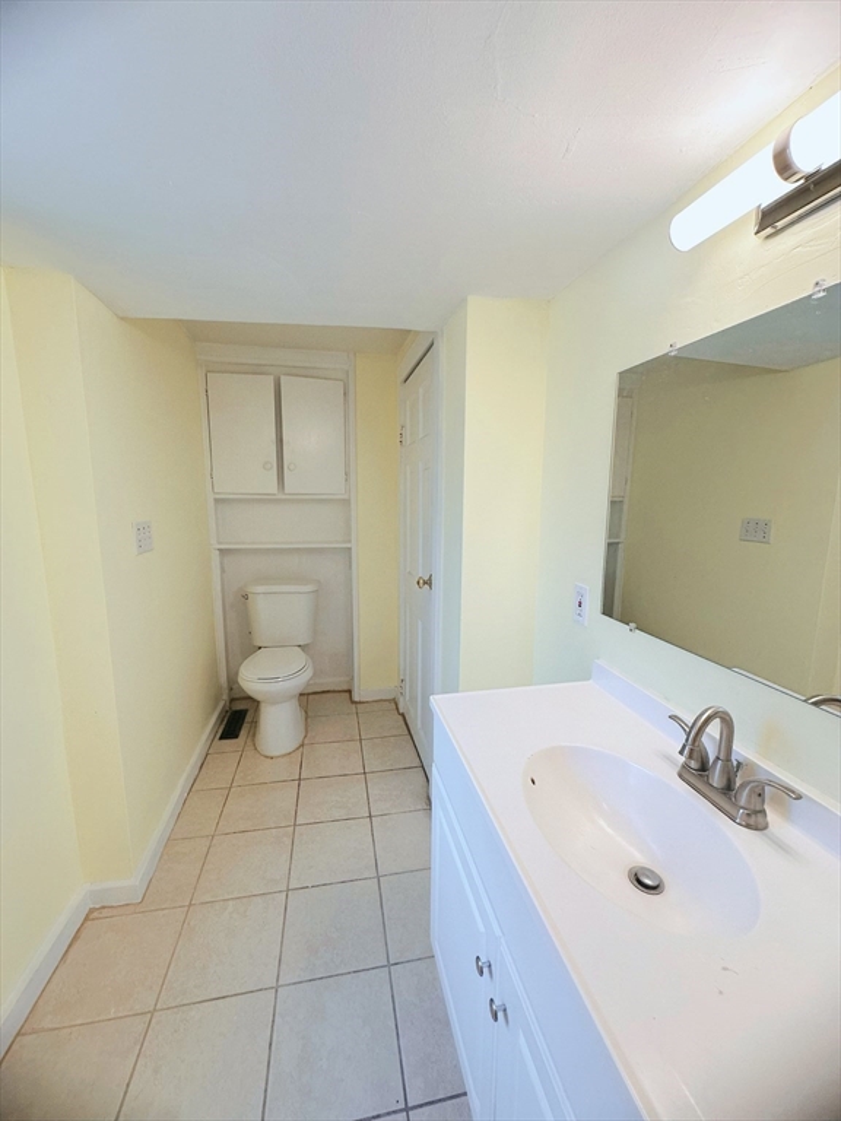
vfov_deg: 102.1
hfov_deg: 85.7
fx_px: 454
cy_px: 560
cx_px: 420
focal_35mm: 14
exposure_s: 1/120
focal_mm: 2.22
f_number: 2.2
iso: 125
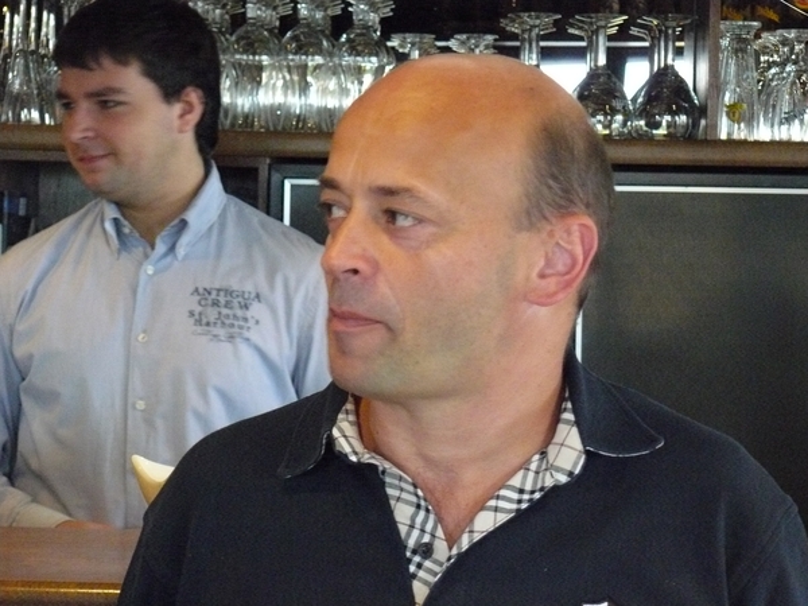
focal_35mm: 117
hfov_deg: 16.8
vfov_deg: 12.7
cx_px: 404
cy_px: 303
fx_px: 2731
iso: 800
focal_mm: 19.5
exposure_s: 1/13
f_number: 3.2
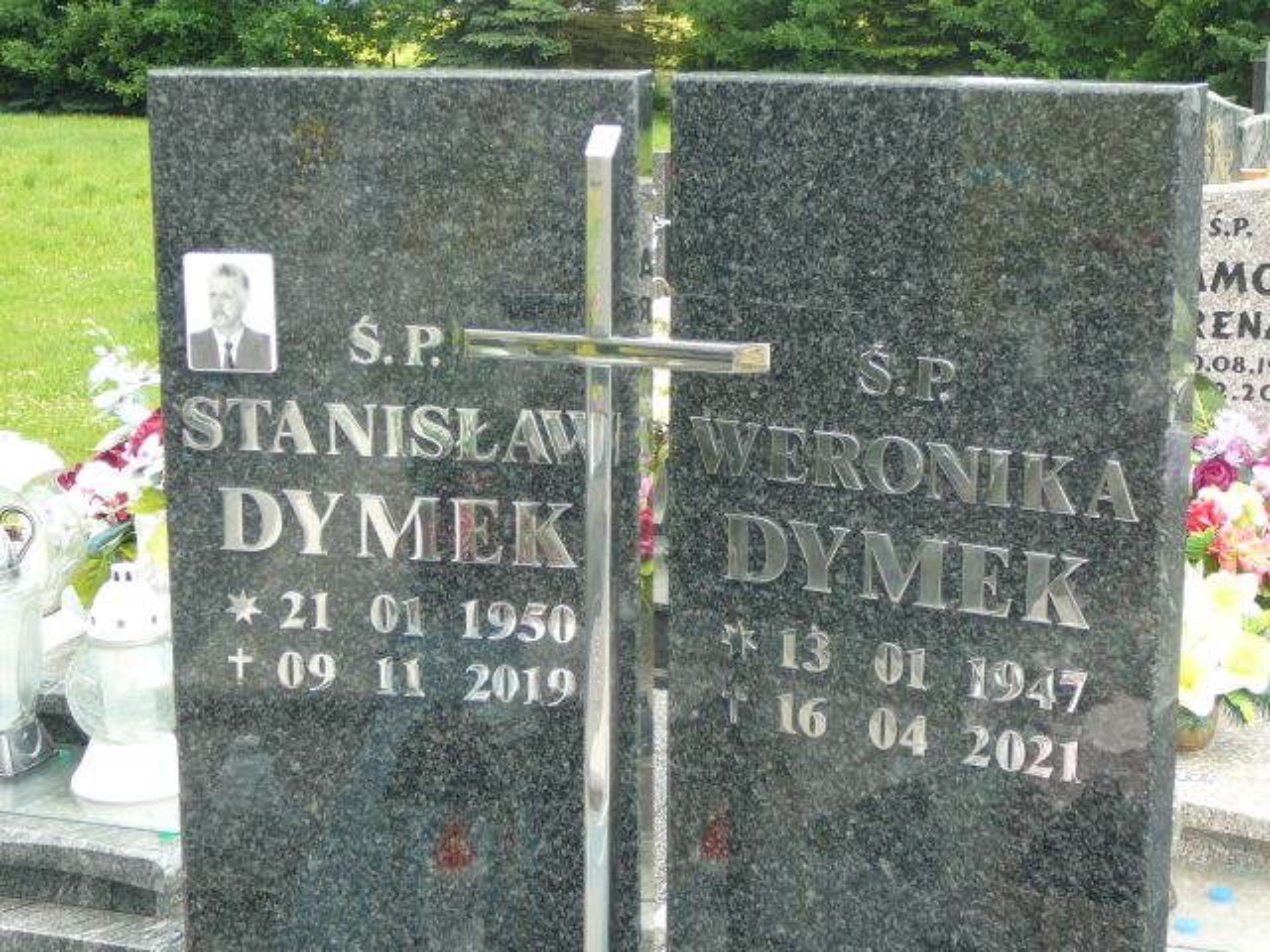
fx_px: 2385
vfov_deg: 22.6
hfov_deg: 29.8
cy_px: 476
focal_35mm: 65
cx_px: 635
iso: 80
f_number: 3.6
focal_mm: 9.7
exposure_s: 1/125
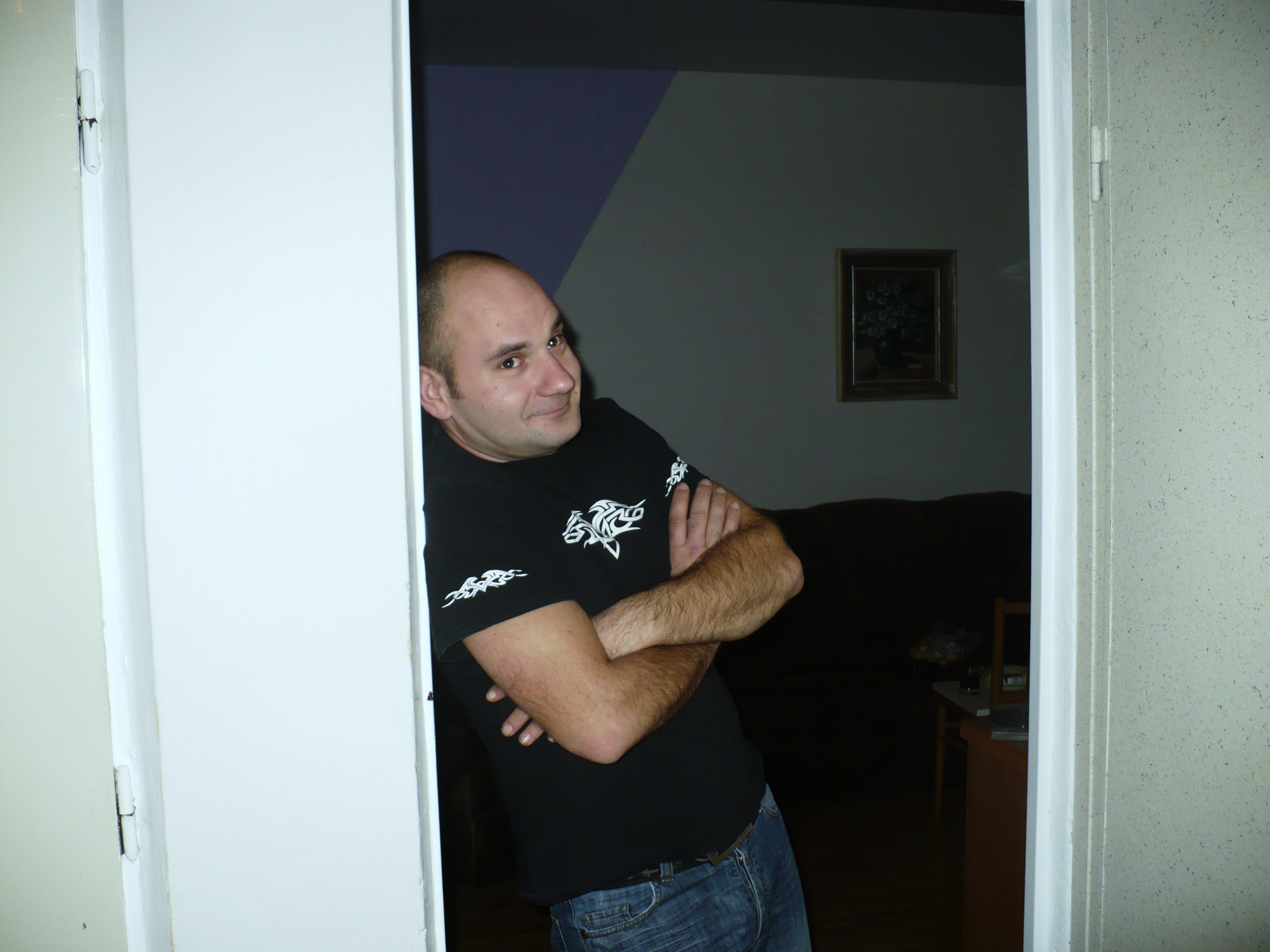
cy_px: 476
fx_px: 1357
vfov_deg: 38.7
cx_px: 635
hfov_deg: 50.1
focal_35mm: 37
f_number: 2.8
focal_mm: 6.1
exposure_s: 1/30
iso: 100
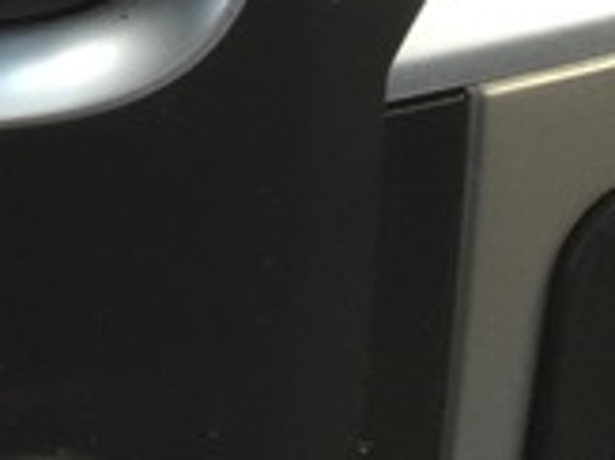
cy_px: -777
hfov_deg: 10.8
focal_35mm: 171
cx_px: -532
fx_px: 3036
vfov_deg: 7.8
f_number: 2.2
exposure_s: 1/40
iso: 32
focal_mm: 4.15
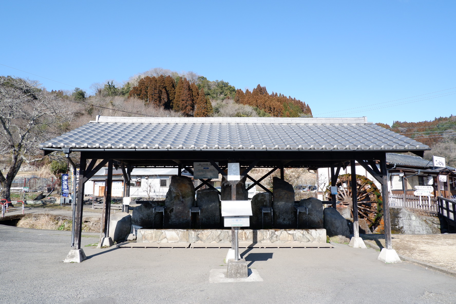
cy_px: 152
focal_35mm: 23
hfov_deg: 76.1
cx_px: 228
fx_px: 291
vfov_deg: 55.1
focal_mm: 15
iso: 400
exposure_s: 1/450
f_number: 8
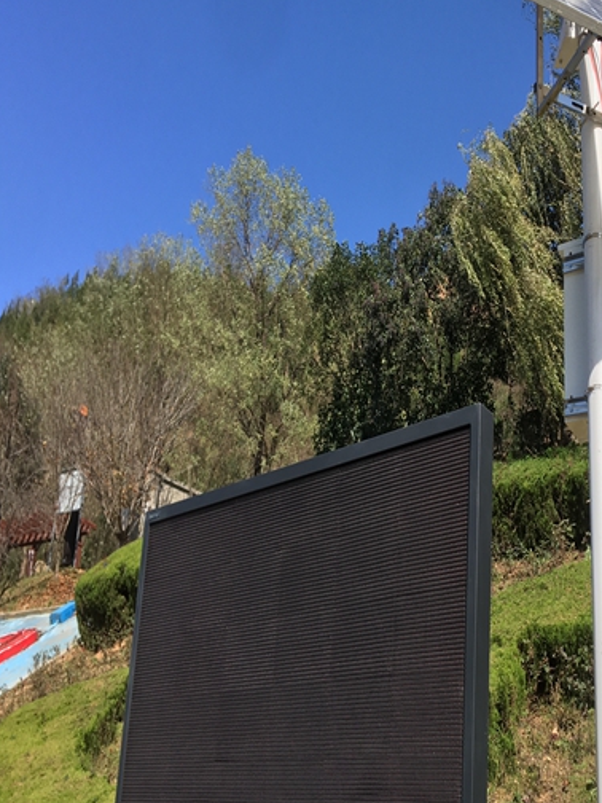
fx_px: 1067
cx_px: 416
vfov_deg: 41.2
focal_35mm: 46
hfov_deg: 31.2
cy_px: 432
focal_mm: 4.15
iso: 25
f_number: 2.2
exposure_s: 1/1131
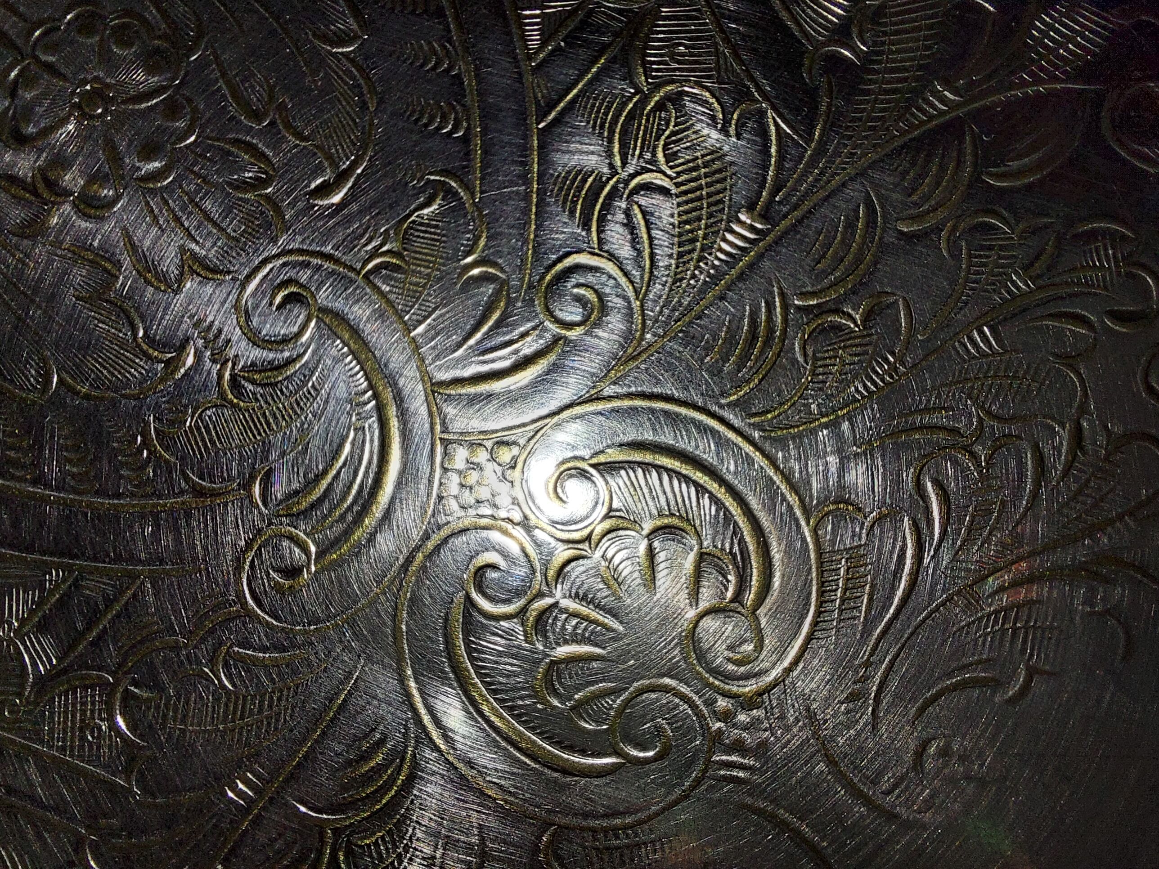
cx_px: 580
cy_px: 434
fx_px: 837
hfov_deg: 69.4
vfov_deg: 54.9
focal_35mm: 25
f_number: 2.4
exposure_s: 1/1802
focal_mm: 2.13
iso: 50
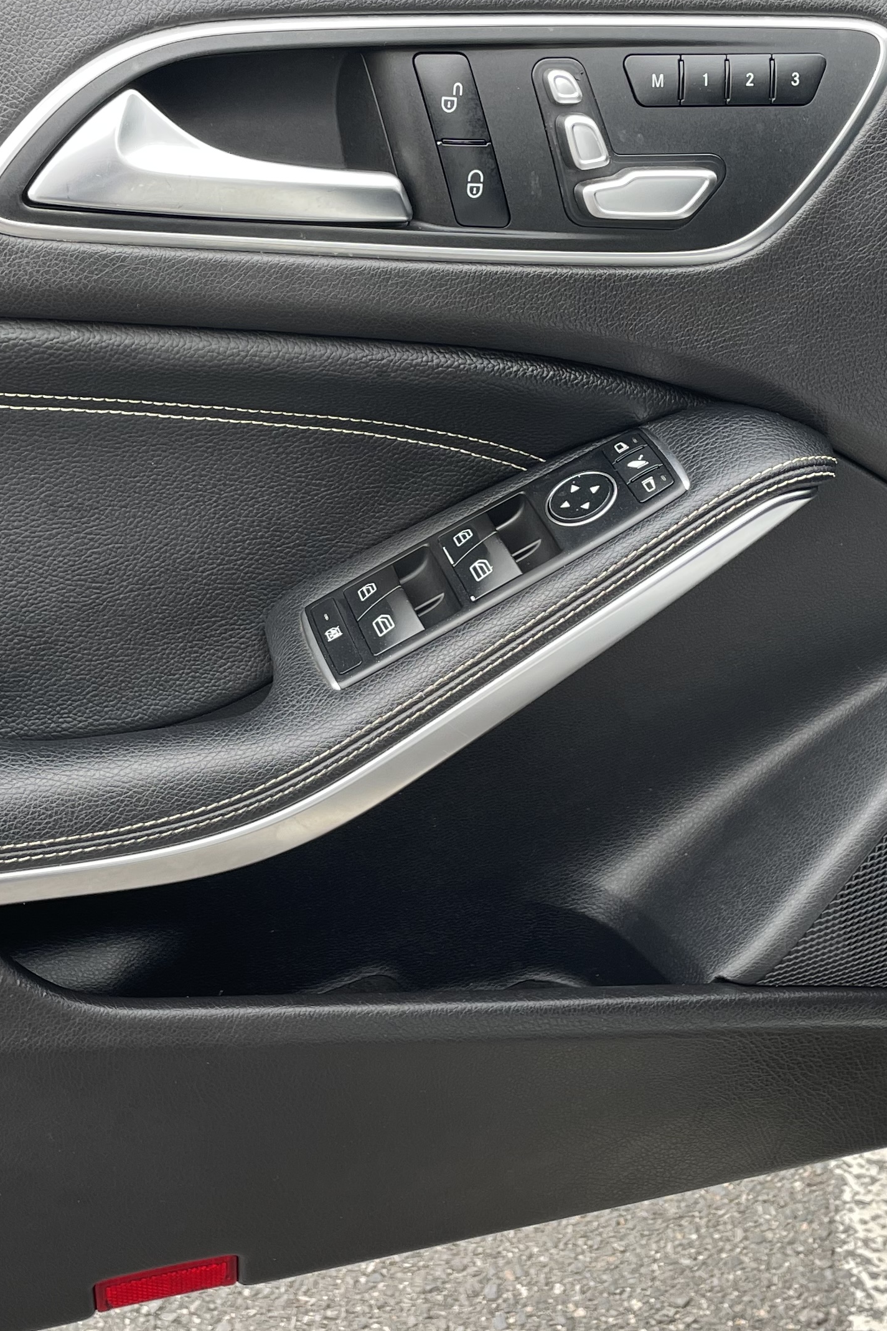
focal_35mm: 51
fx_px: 1885
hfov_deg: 26.3
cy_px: 596
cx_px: 286
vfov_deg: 38.8
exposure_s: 1/121
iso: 32
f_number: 1.6
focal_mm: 4.2
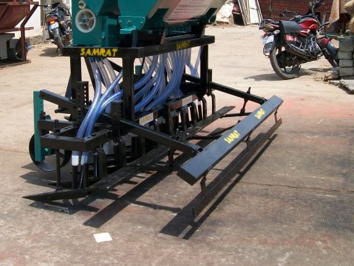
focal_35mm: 50
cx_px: 137
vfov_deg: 28.9
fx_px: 511
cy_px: 83
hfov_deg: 38.0
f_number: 4.8
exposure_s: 1/400
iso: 80
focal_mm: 6
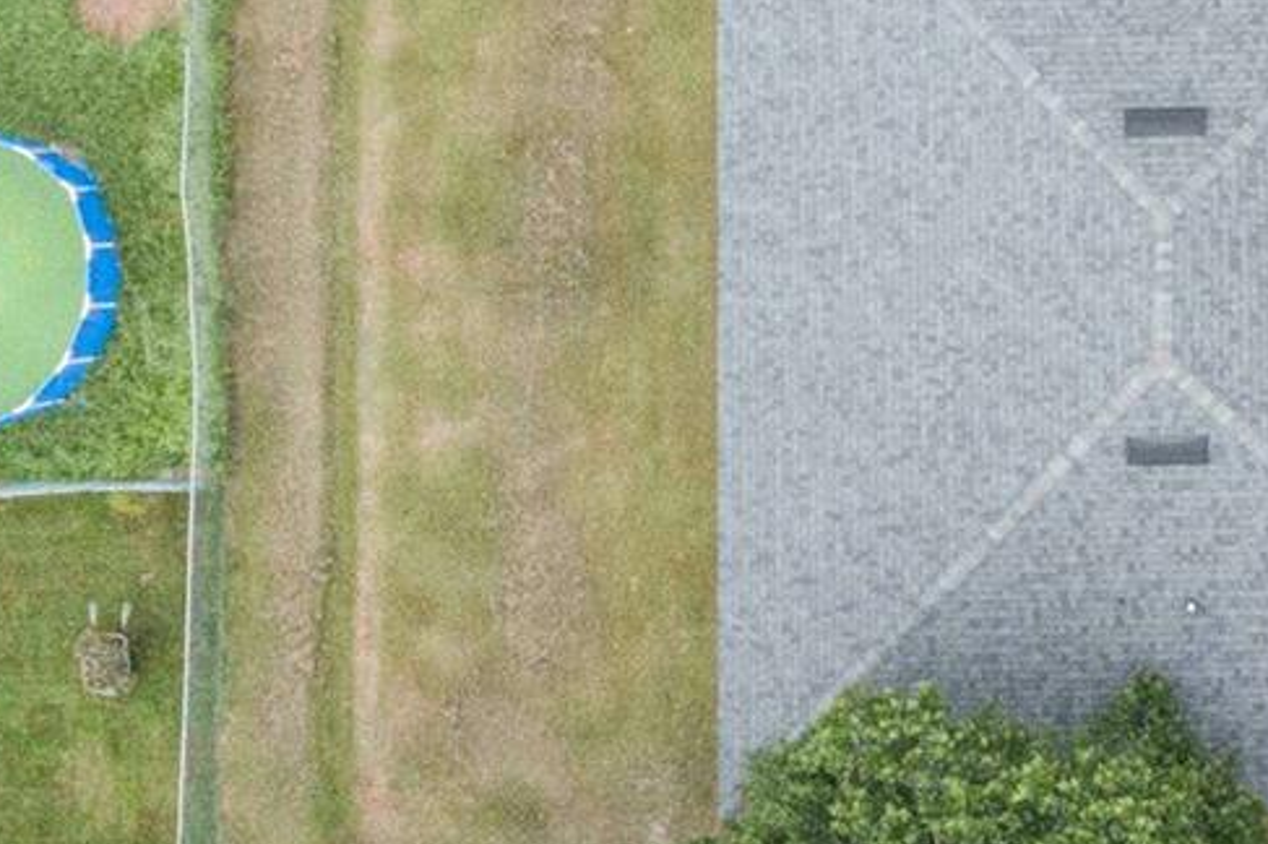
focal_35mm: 92
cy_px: 251
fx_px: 3238
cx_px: 1502
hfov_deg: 20.7
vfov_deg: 14.8
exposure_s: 1/400
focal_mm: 10.26
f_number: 11
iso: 1600
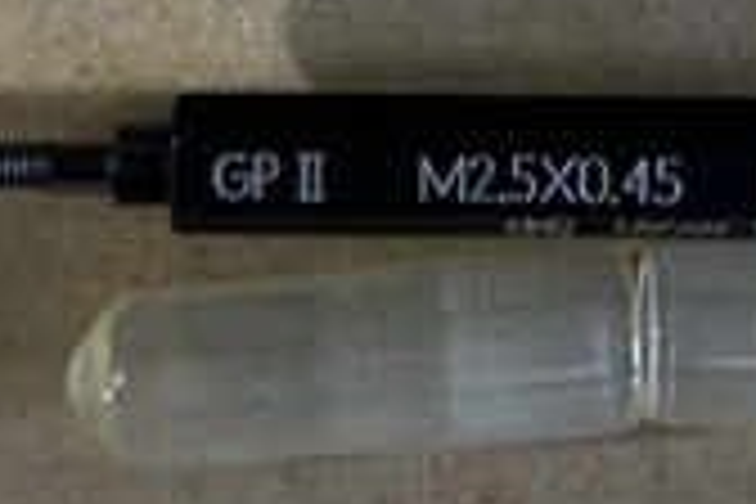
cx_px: 531
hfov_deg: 15.8
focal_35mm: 129
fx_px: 2709
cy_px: -176
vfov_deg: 10.4
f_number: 1.5
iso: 125
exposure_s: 1/60
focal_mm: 5.7
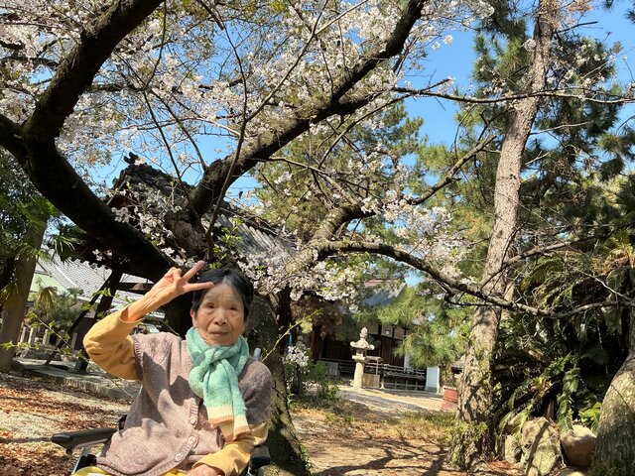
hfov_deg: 61.7
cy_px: 238
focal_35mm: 29
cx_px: 318
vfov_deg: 48.2
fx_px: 532
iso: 25
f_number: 1.8
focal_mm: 3
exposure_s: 1/519
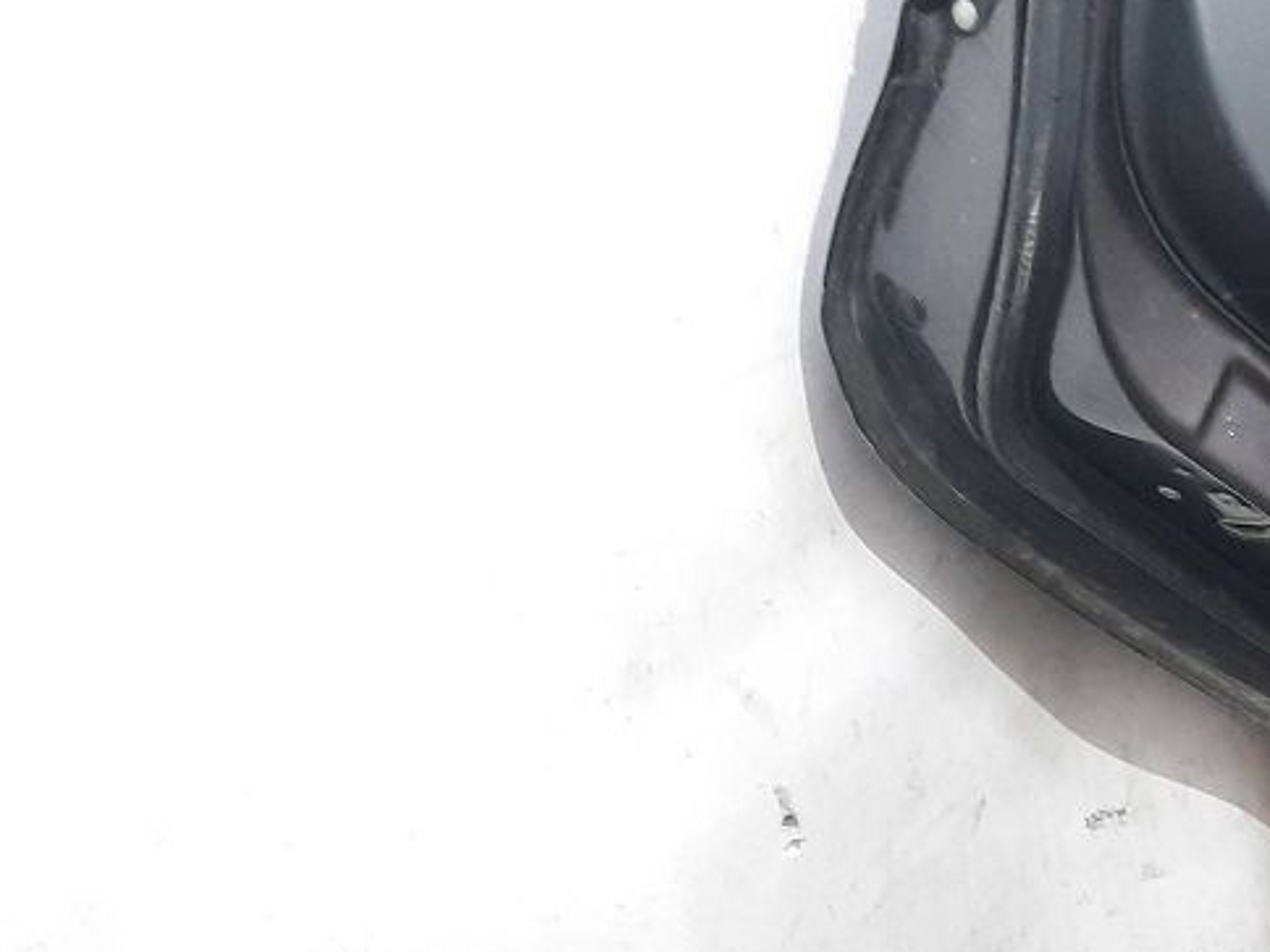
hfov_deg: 28.1
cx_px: 1433
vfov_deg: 23.3
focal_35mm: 62
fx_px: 2275
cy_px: 197
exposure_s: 1/50
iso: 400
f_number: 2
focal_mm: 4.6
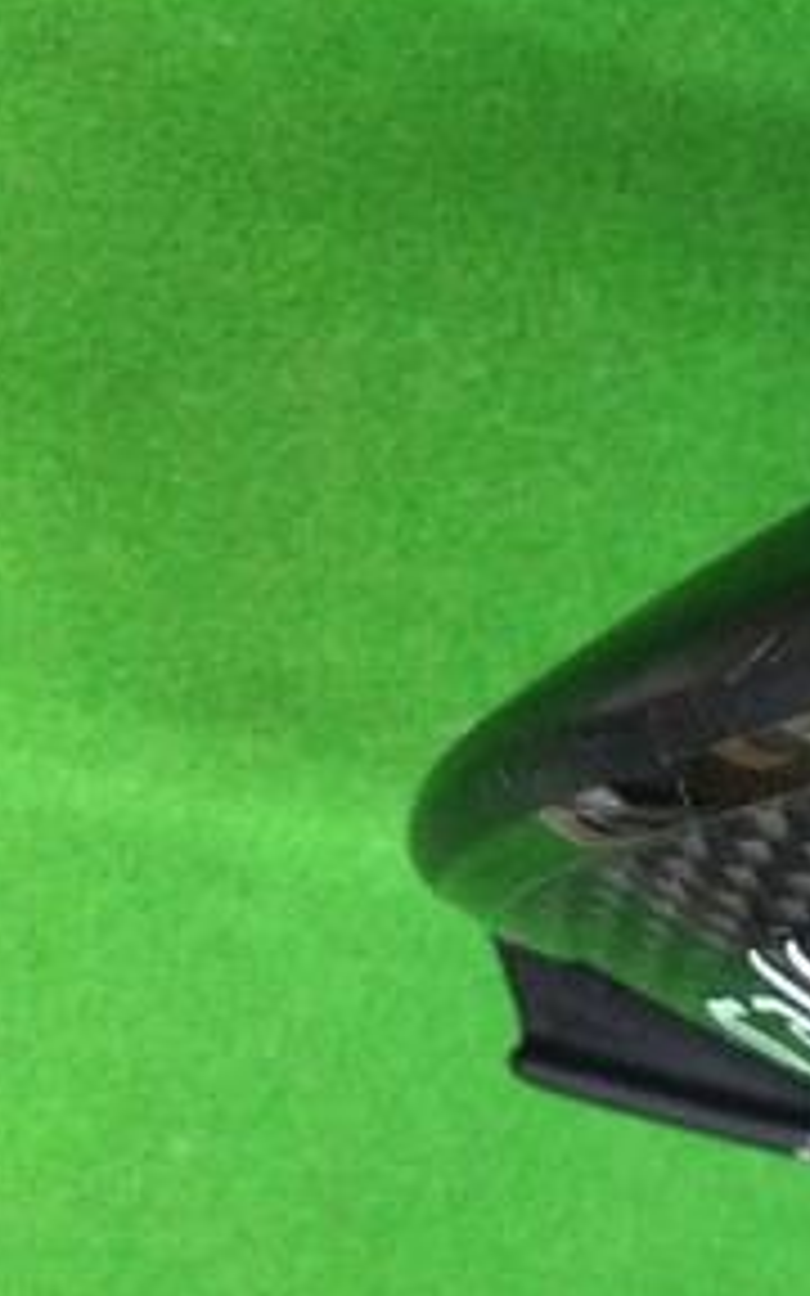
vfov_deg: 28.2
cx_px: 1188
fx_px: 2578
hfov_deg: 16.4
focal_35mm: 73
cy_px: 770
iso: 250
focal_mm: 3.3
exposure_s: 1/30
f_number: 2.4
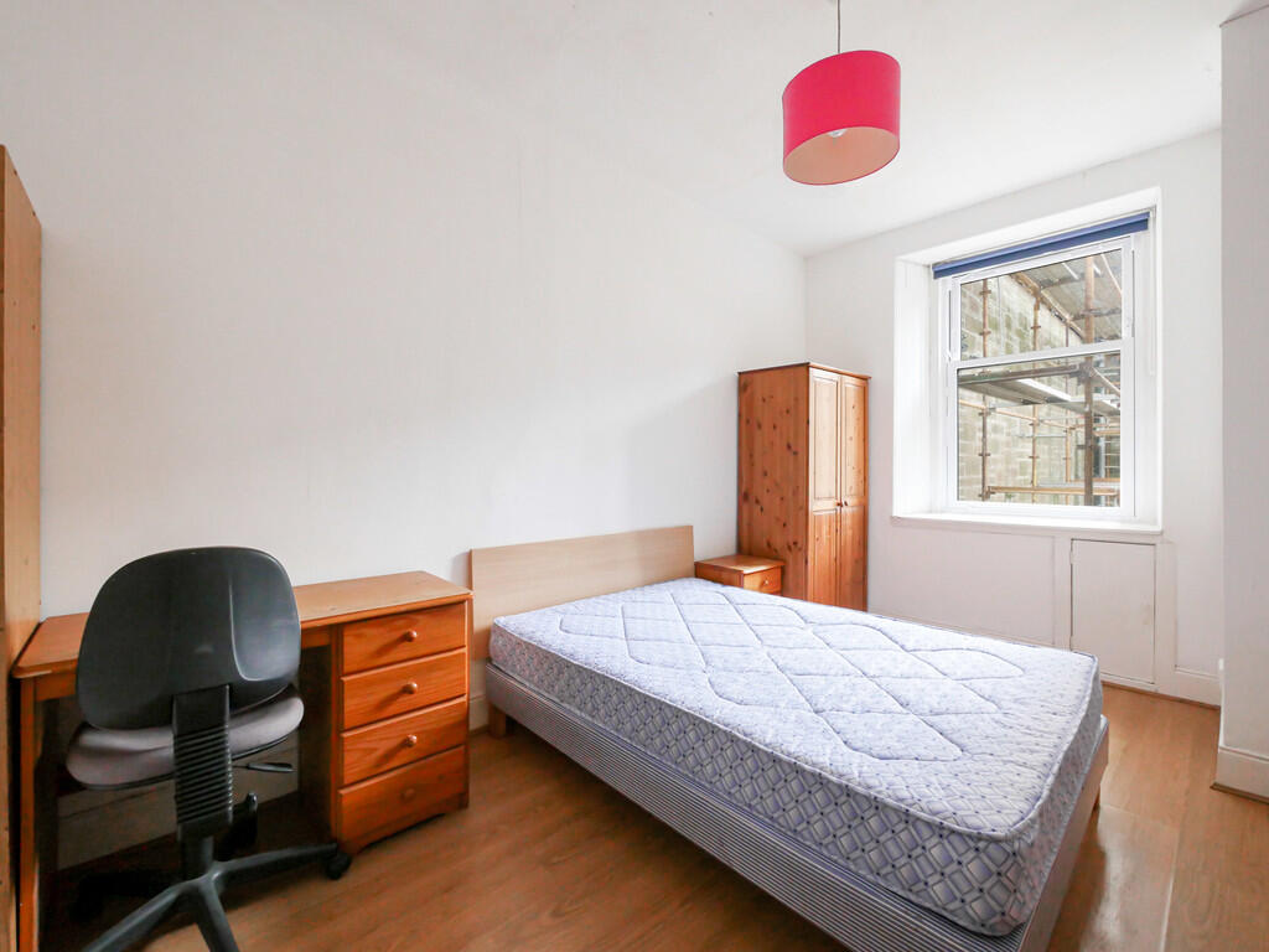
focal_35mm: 14
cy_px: 476
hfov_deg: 102.1
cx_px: 634
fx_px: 513
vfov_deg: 85.7
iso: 1600
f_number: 4
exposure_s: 1/60
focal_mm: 7
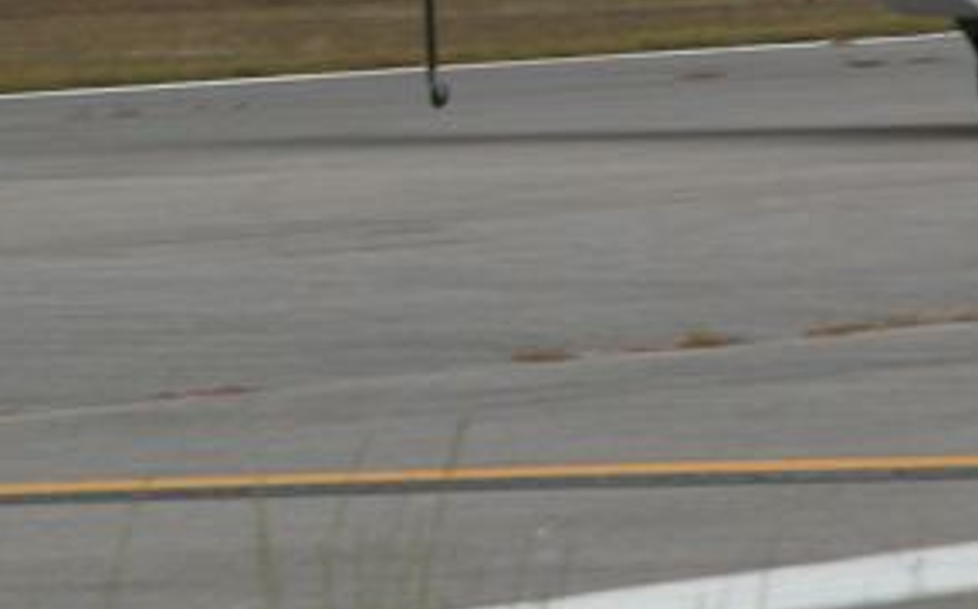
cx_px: -85
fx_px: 15151
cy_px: -112
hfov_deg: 3.7
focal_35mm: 569
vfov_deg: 2.3
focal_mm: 61.5
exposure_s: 1/624
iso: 200
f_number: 7.4
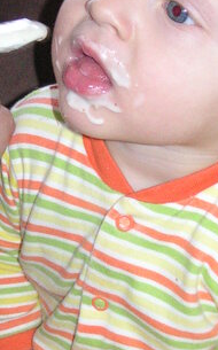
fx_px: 981
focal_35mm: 103
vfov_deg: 20.2
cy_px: 186
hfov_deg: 12.7
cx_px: 87
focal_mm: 6.1
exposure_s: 1/45
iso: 160
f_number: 2.8
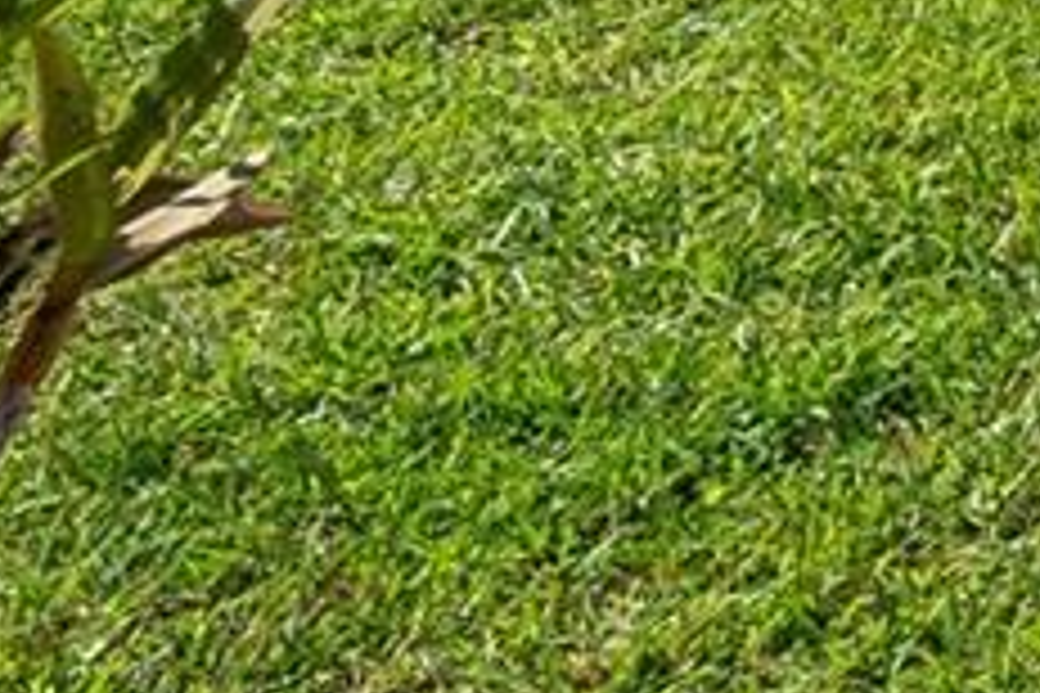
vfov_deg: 10.6
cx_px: 3422
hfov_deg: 10.3
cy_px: -963
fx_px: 3206
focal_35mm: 111
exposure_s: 1/800
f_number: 9
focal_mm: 16
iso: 200
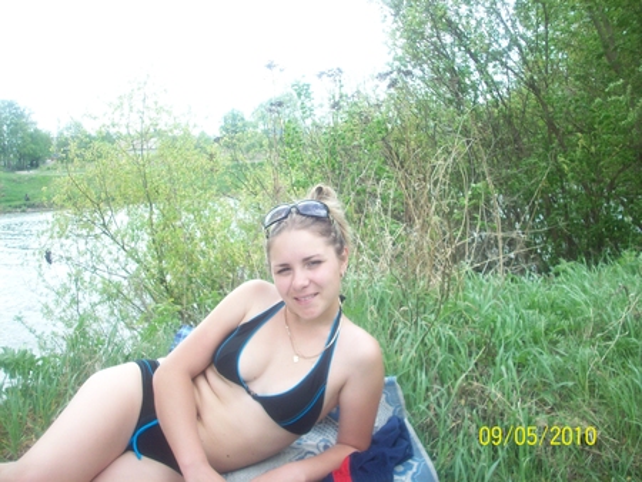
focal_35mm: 37
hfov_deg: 50.1
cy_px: 241
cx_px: 321
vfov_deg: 38.7
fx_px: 687
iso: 80
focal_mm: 6.2
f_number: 5.6
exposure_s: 1/235
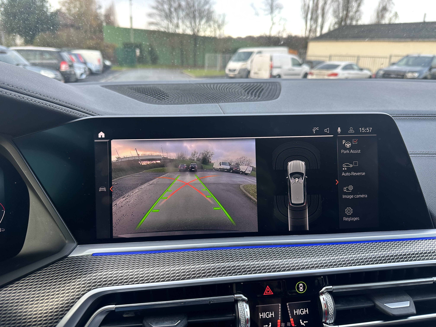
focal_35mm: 24
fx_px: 302
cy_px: 164
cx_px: 218
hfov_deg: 71.6
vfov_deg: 56.8
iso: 100
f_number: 1.78
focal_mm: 6.86
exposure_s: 1/76
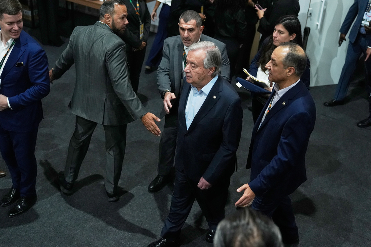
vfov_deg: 31.2
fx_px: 443
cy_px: 124
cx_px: 186
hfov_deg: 45.4
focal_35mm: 43
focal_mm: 43
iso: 3200
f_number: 2.8
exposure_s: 1/320
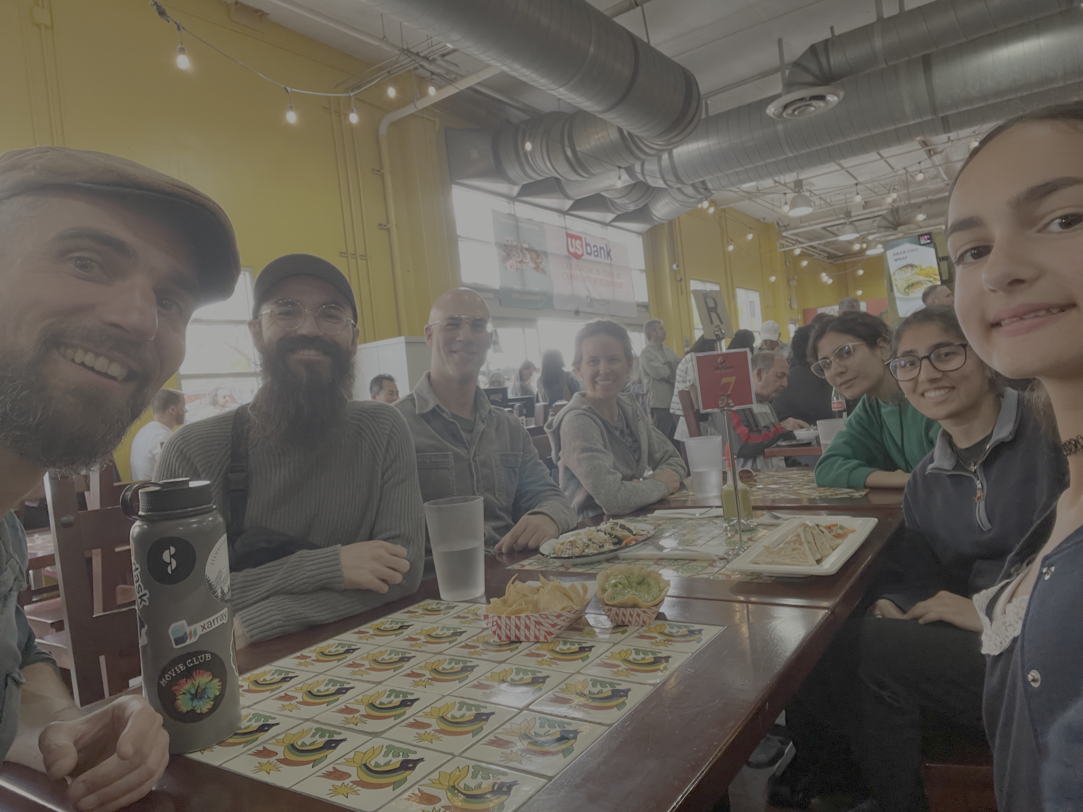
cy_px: 406
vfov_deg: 58.9
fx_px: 720
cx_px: 542
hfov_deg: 73.9
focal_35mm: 23
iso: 250
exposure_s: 1/40
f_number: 2.2
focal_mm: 2.71
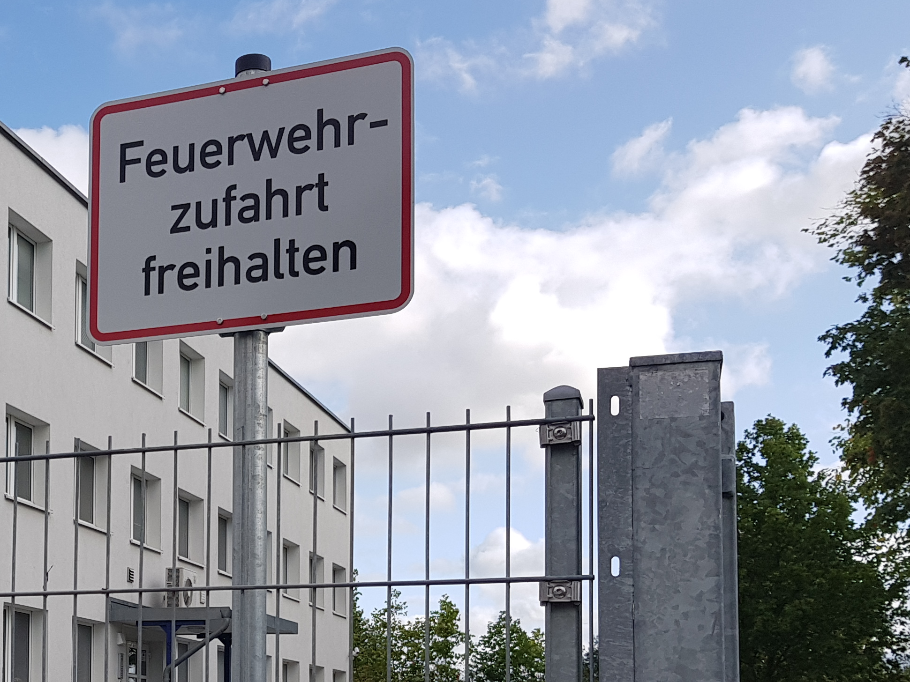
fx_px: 1420
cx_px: 109
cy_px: 627
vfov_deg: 26.1
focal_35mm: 54
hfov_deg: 33.8
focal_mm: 4.2
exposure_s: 1/1632
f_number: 1.7
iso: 40
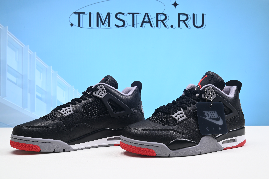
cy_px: 90
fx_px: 284
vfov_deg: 35.1
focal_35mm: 38
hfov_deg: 50.7
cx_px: 134
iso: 100
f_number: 16
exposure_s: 1/2
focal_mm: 38
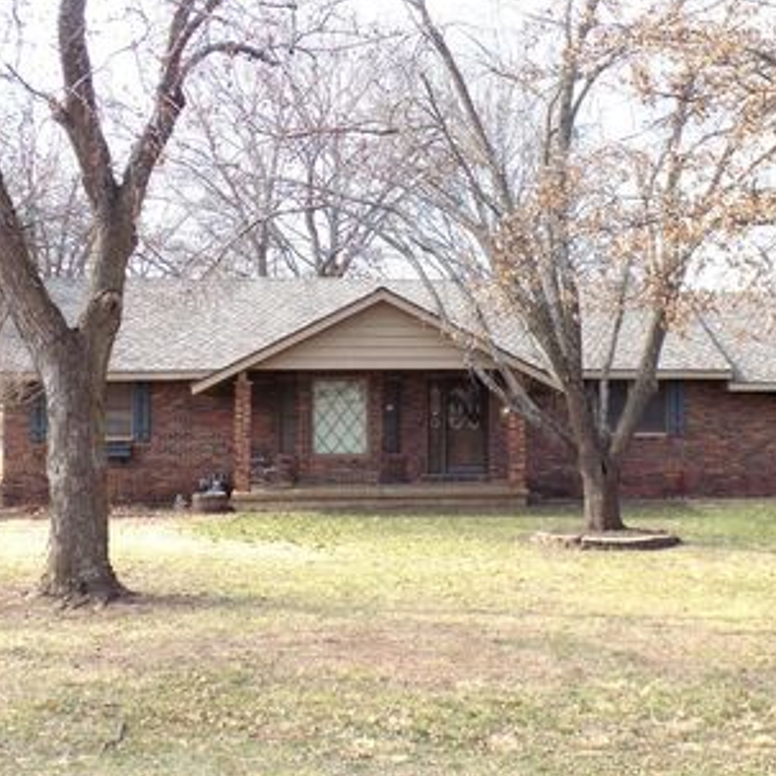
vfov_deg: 31.6
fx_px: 1370
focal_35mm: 54
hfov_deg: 31.4
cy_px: 360
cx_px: 525
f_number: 3.5
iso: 80
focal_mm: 6.6
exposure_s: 1/250
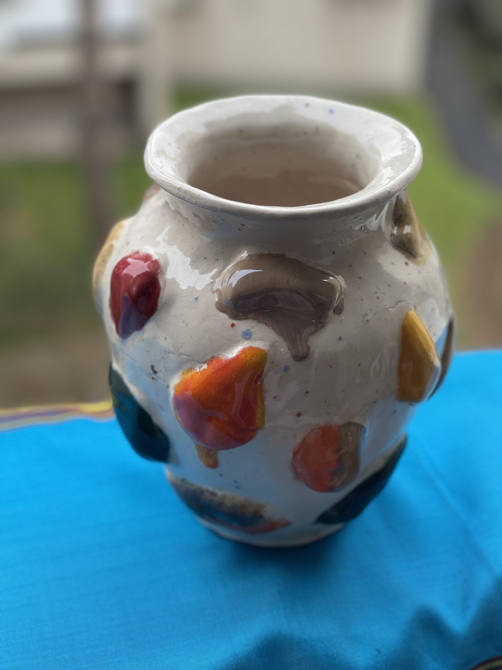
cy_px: 335
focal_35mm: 64
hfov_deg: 22.9
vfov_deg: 30.3
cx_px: 251
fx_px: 1238
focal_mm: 7.5
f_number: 2.2
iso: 40
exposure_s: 1/121
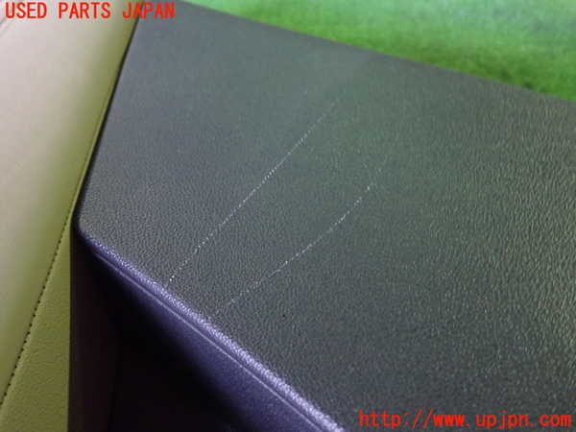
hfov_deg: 60.0
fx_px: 499
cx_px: 288
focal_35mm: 30
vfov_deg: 46.8
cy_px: 216
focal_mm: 5.4
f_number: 2.3
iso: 800
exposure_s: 1/20
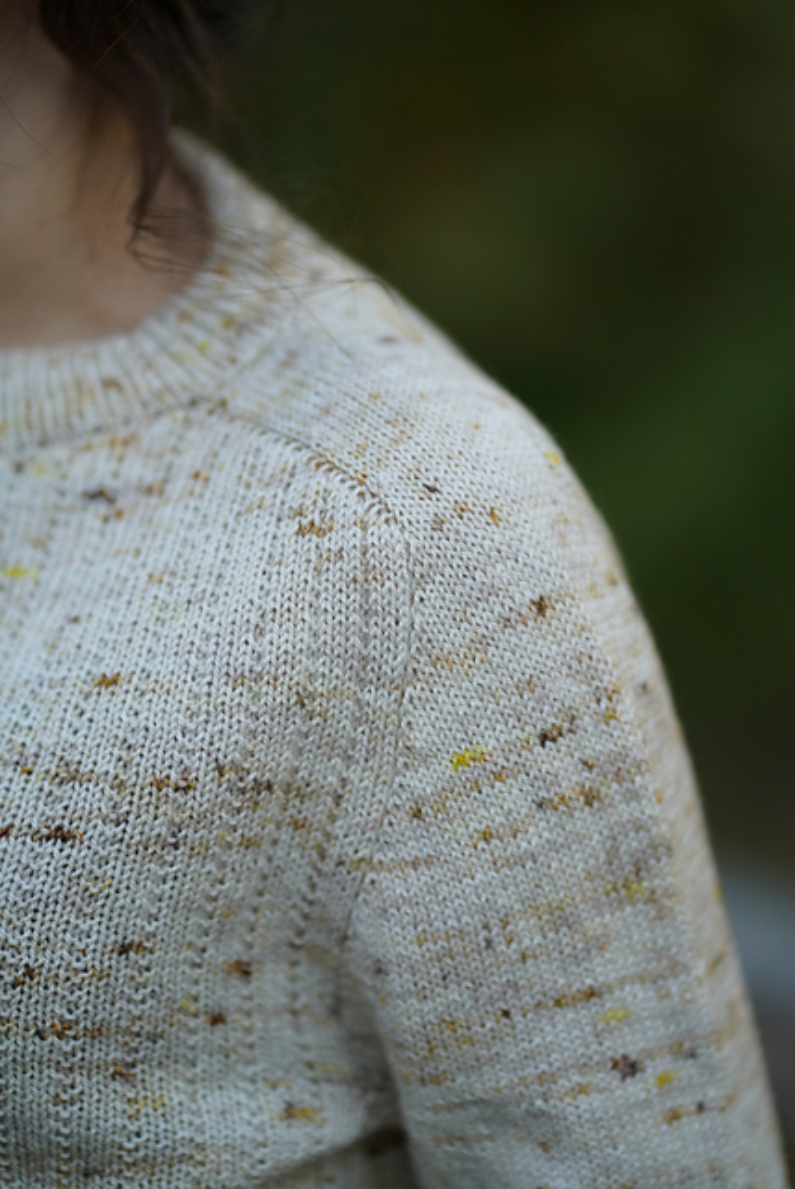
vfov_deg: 23.9
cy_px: 594
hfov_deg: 16.1
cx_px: 398
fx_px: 2809
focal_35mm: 85
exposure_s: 1/400
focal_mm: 85
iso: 100
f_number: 1.8
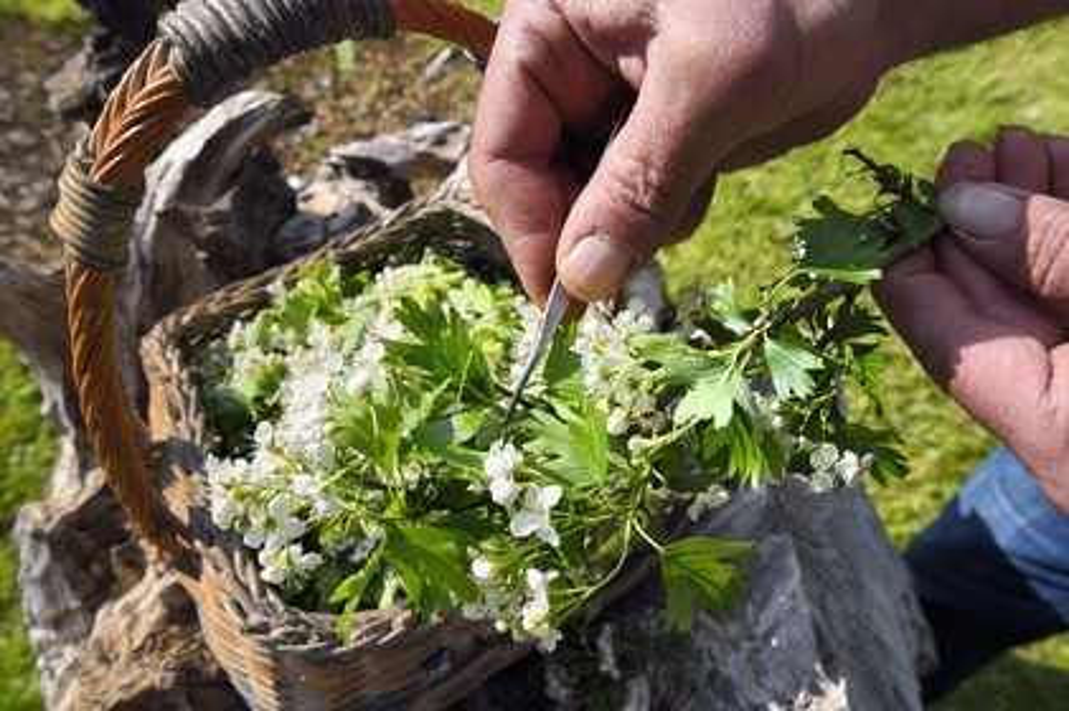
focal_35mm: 29
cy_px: 356
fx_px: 860
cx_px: 534
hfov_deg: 63.7
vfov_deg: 44.9
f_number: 11
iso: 200
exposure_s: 1/200
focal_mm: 29
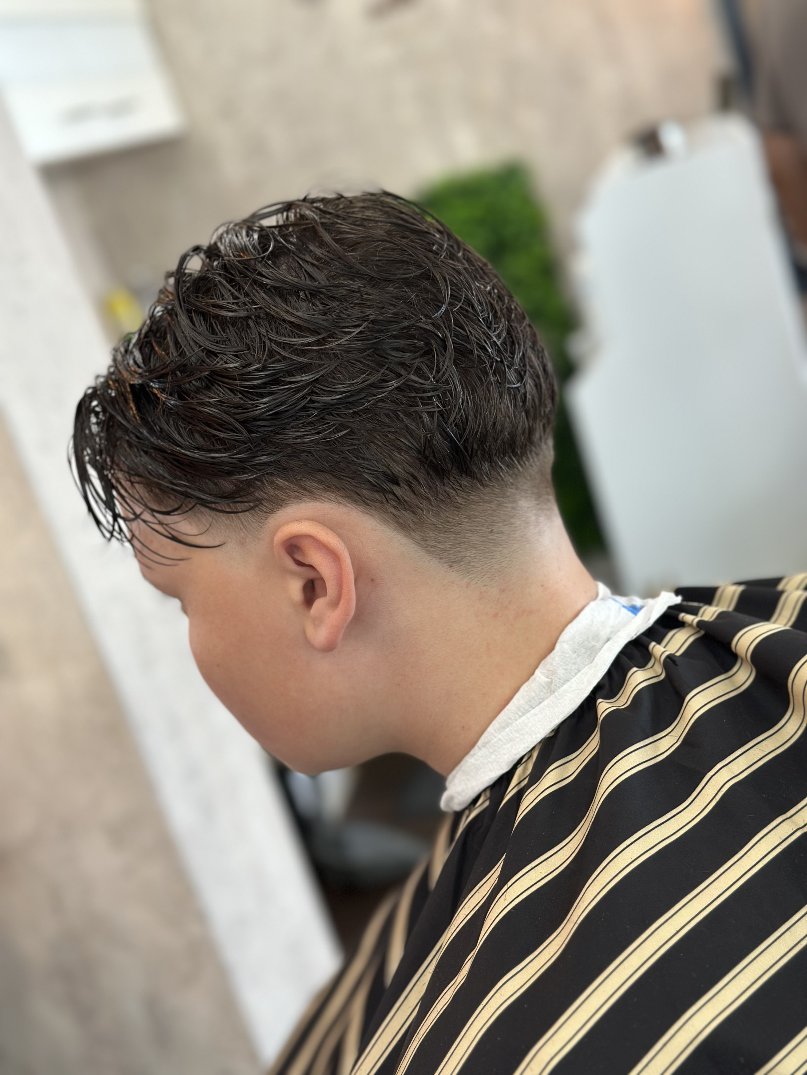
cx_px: 404
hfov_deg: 30.3
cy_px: 538
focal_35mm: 48
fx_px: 1492
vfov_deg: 39.7
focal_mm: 6.86
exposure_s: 1/100
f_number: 1.78
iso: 125
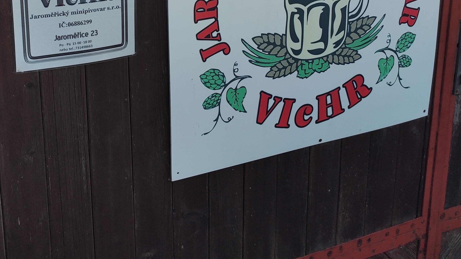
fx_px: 587
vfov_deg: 24.0
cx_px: 110
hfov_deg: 41.5
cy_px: 8
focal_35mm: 48
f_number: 1.75
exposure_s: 1/666
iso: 112
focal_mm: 4.77
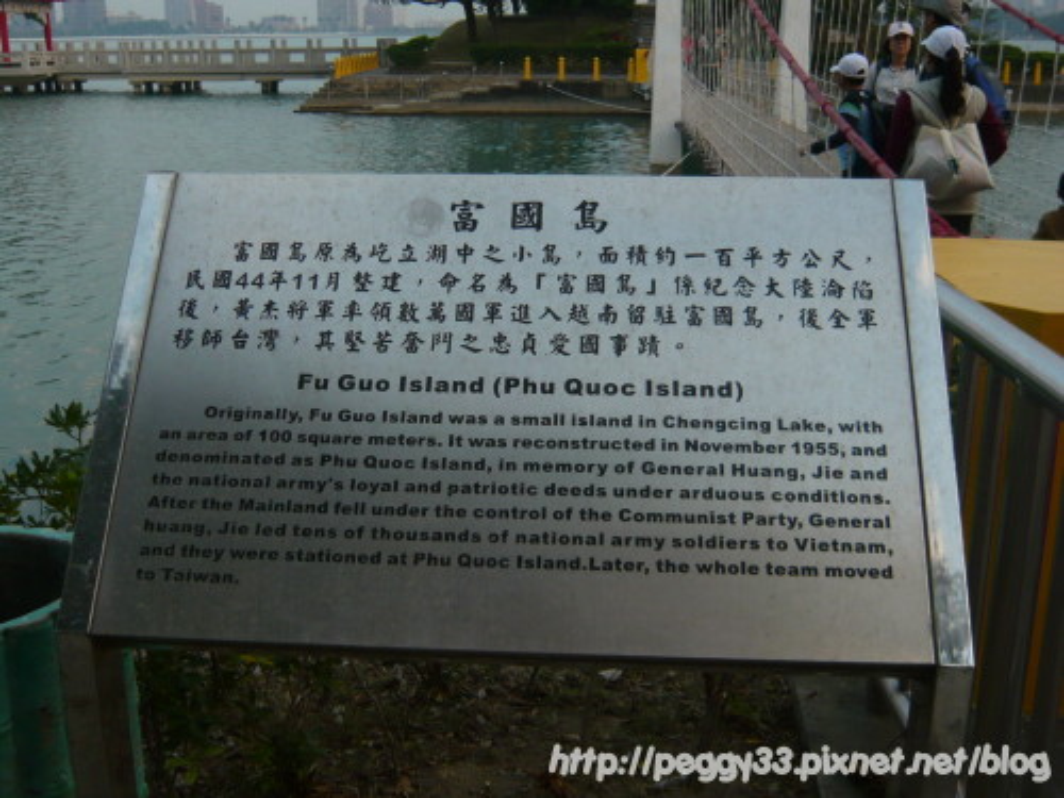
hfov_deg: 49.0
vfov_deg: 37.7
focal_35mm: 38
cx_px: 532
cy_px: 399
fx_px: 1168
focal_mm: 4.6
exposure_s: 1/100
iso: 100
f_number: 2.8
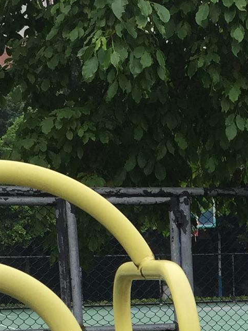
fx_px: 1108
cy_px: 428
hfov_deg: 12.2
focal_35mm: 116
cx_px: 370
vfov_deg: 16.1
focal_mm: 4.15
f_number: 2.2
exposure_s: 1/807
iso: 32
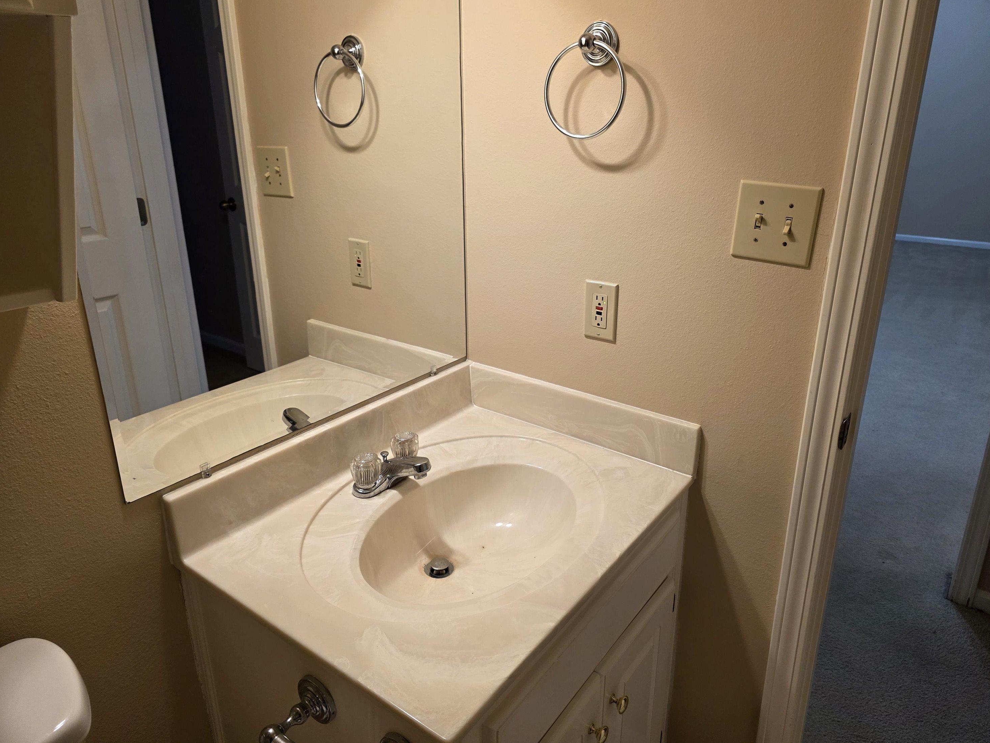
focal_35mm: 24
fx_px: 686
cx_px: 515
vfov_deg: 56.8
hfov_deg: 71.6
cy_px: 359
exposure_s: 1/120
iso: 200
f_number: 1.7
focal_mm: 6.3
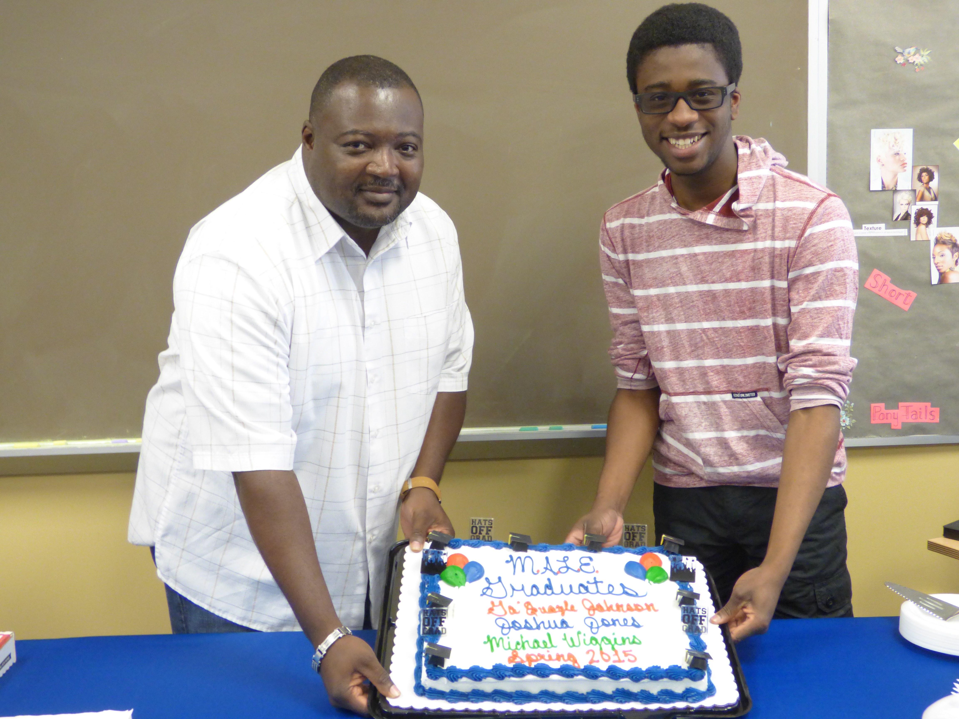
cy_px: 360
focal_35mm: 41
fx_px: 1136
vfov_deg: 35.1
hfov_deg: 45.8
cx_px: 480
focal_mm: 7.07
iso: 400
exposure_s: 1/30
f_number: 3.6
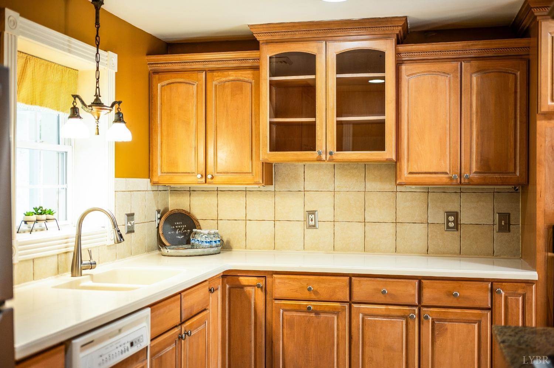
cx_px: 277
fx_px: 615
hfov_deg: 48.5
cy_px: 184
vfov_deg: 33.3
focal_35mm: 40
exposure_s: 1/60
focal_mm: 40
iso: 320
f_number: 2.5
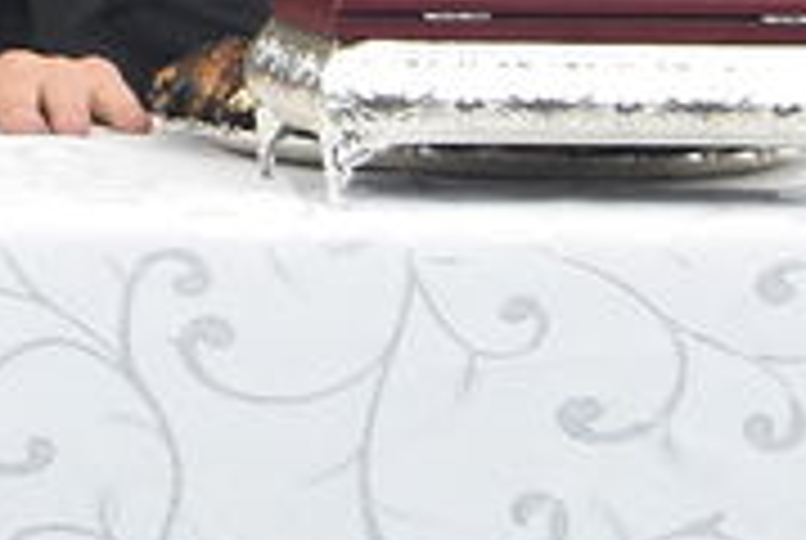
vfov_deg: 2.1
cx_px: -464
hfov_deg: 3.2
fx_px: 14440
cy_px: -999
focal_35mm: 644
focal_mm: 55
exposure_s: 1/60
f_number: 5.6
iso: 1600
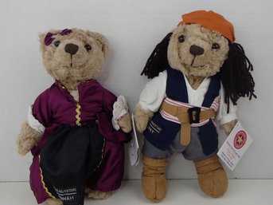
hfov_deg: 50.2
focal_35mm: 37
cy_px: 102
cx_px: 136
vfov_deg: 38.6
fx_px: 292
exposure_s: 1/160
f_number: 4.7
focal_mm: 6.64
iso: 200
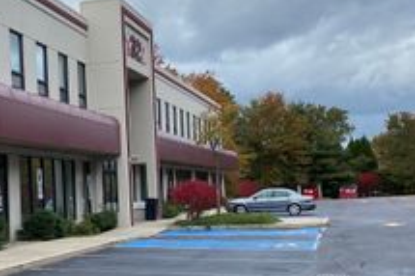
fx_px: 726
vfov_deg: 21.5
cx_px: 104
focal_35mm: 63
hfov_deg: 31.4
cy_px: 157
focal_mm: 4.25
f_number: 1.8
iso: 32
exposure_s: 1/1218
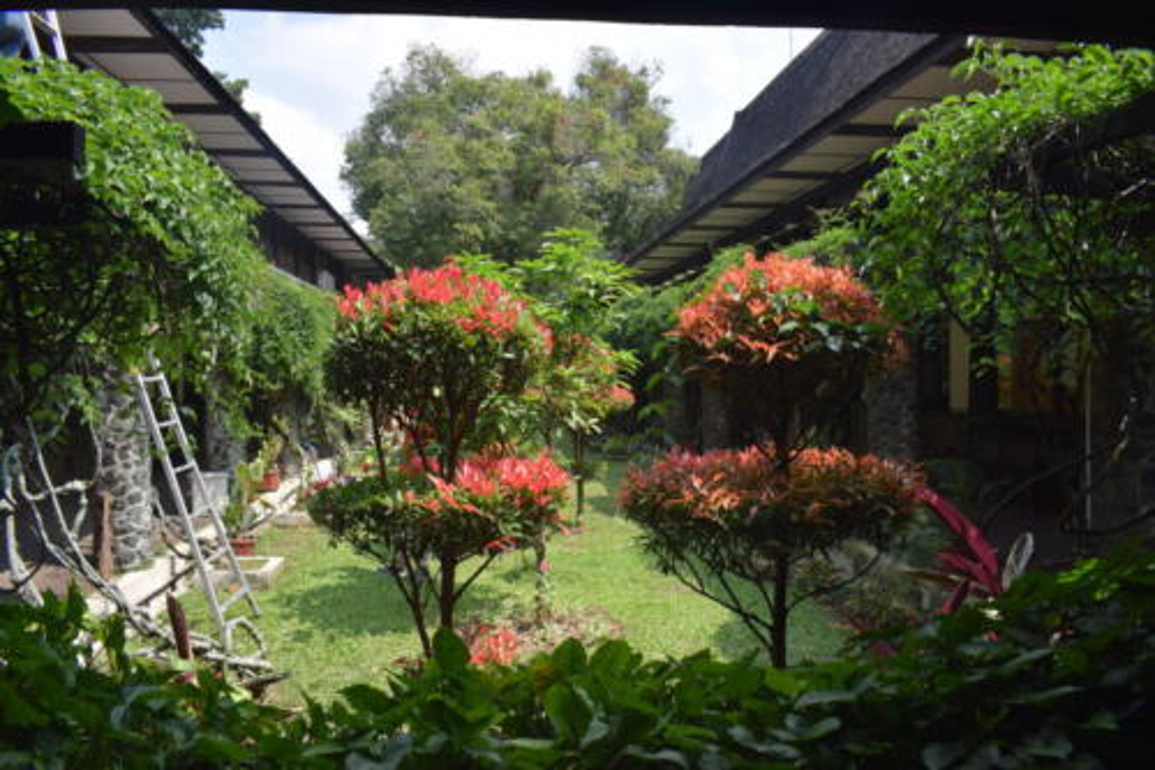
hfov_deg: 67.4
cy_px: 385
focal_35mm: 27
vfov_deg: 47.9
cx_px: 578
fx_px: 866
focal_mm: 18
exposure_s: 1/250
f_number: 8
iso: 220
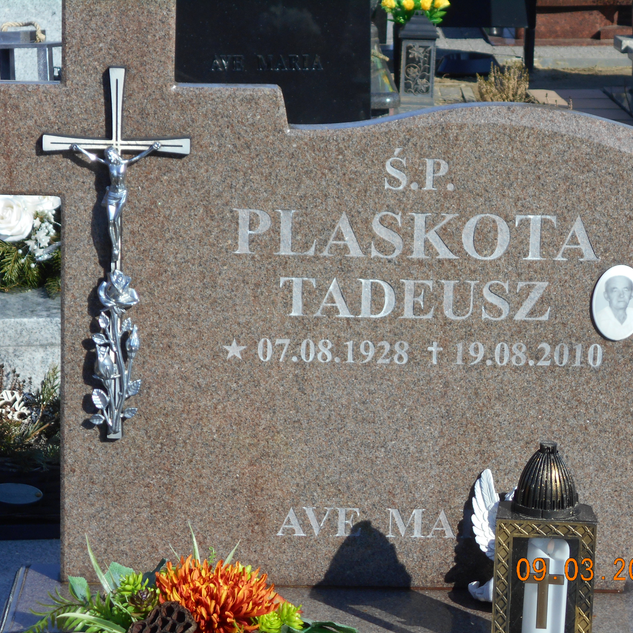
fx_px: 2421
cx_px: 378
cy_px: 317
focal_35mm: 117
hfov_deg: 14.9
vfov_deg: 14.9
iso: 80
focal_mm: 17.6
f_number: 5.5
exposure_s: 1/400
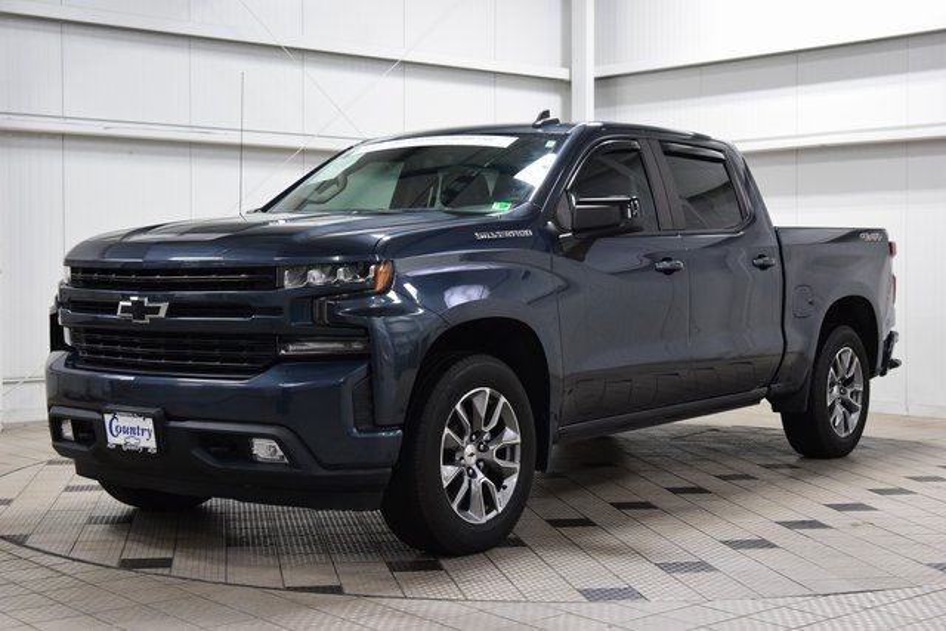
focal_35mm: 57
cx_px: 473
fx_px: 1498
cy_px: 316
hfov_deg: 35.0
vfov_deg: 23.8
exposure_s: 1/60
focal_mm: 38
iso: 1600
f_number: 5.6
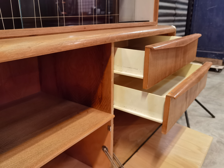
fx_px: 201
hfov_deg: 58.4
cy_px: 84
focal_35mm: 31
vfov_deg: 45.4
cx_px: 112
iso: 640
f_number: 1.9
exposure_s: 1/33.3
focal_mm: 6.71
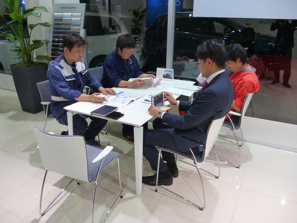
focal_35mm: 28
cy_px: 112
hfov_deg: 63.4
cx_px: 148
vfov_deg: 49.7
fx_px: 240
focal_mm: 5
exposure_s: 1/40
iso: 400
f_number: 3.1
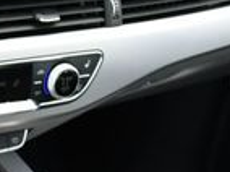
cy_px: 151
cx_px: -222
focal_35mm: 191
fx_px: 1267
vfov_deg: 7.7
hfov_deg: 9.7
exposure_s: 1/250
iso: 400
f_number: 4.5
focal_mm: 22
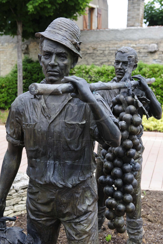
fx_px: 380
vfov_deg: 35.6
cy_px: 122
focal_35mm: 56
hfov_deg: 24.2
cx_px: 82
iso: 200
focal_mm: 55
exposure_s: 1/160
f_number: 6.3
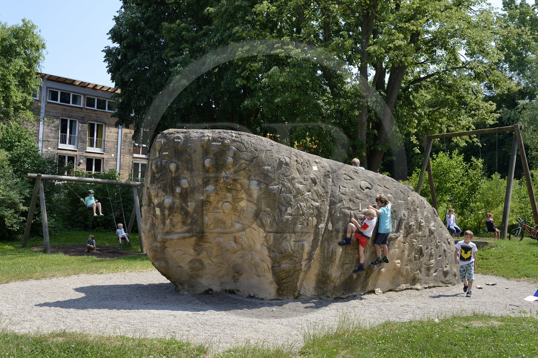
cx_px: 269
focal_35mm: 36
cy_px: 179
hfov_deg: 53.2
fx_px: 538
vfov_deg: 36.8
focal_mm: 36
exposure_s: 1/320
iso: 200
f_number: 6.3
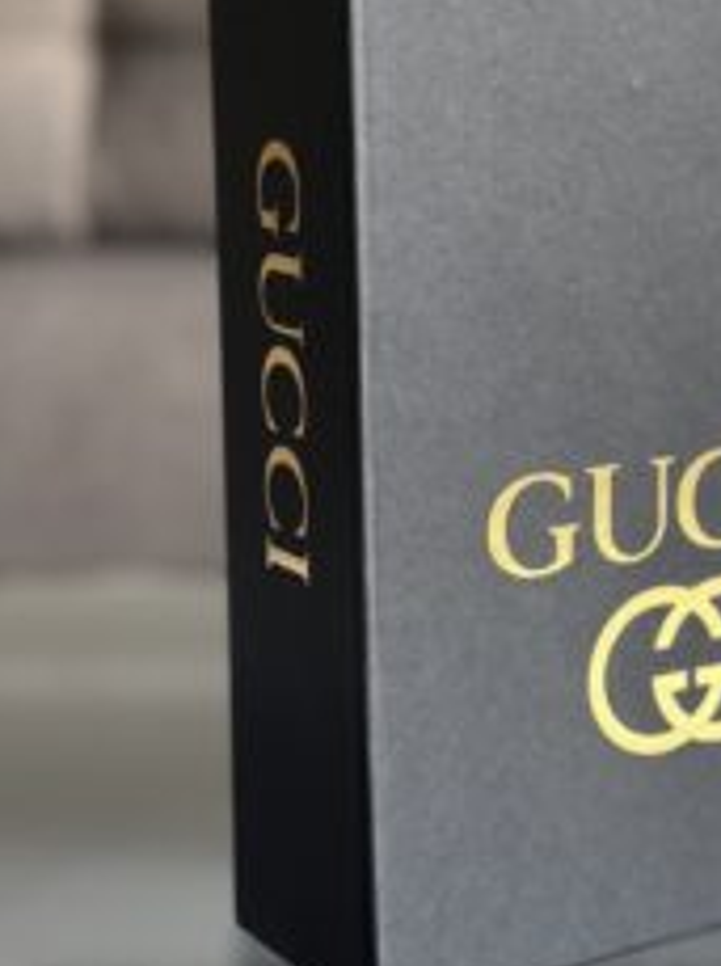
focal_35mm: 84
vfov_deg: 23.3
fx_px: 2339
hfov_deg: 17.3
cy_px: 350
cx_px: 624
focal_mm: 6.86
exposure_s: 1/60
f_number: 1.78
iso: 160
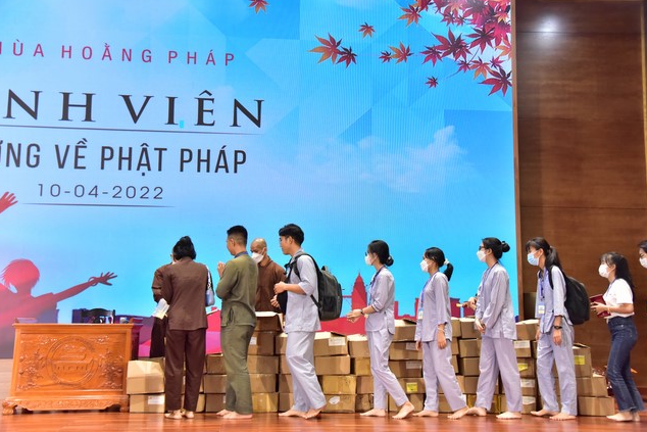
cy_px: 212
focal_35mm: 41
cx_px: 318
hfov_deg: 47.4
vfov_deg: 32.6
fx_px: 737
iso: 3200
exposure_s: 1/160
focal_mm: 40
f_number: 4.5
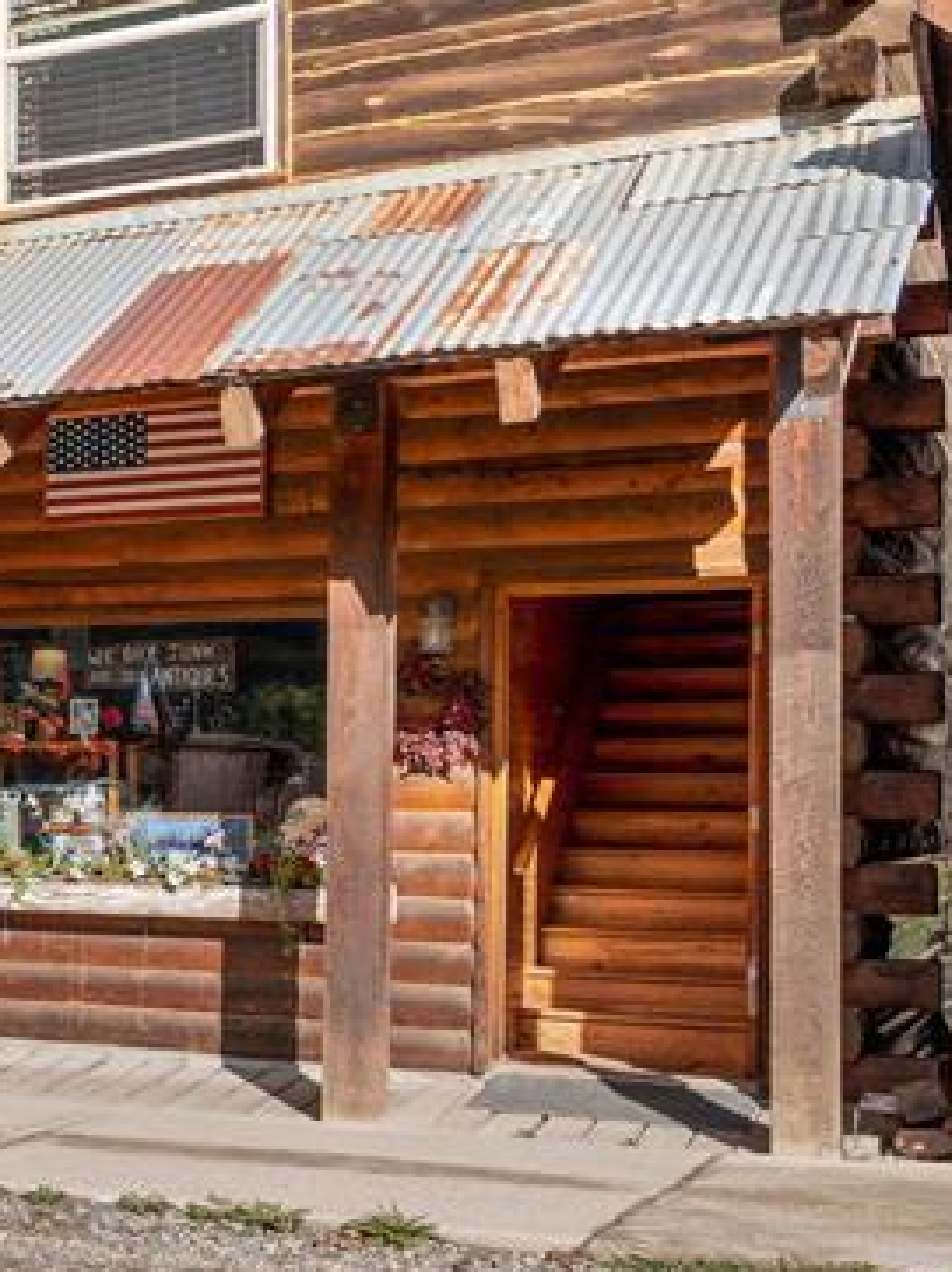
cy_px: 155
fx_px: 1799
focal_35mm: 49
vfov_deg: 36.8
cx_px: -639
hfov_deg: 21.9
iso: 400
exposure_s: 1/1500
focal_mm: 18
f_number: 8
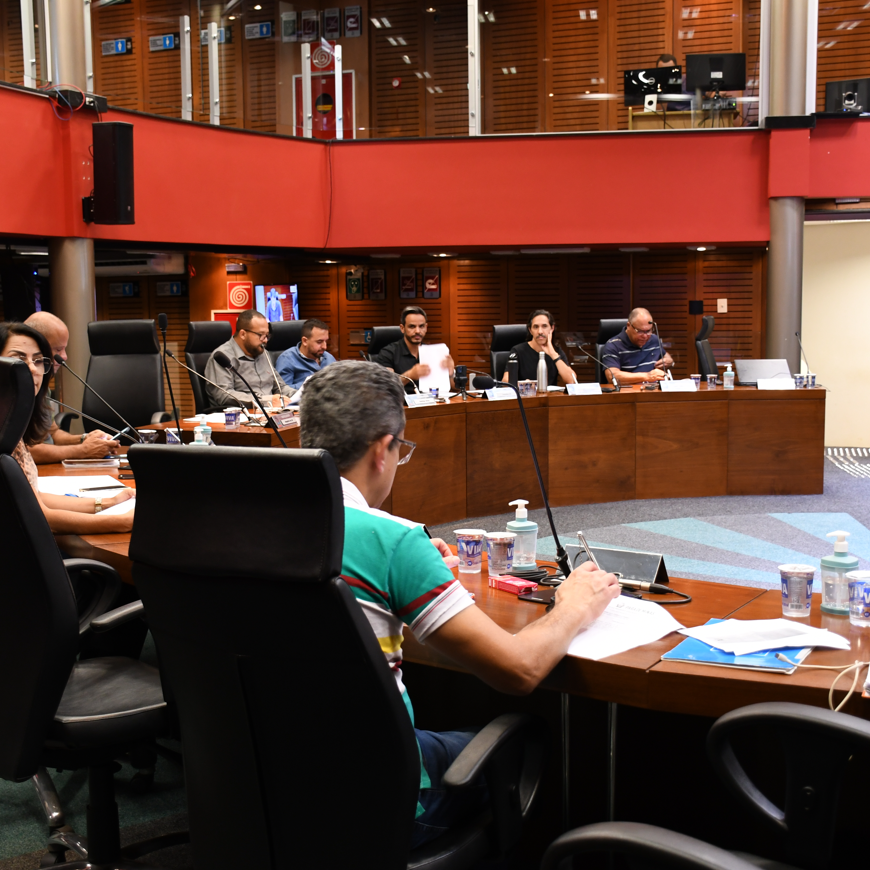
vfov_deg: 38.3
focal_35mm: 44
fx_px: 1251
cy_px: 437
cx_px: 437
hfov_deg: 38.3
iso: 800
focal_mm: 23
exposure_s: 1/20
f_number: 3.8
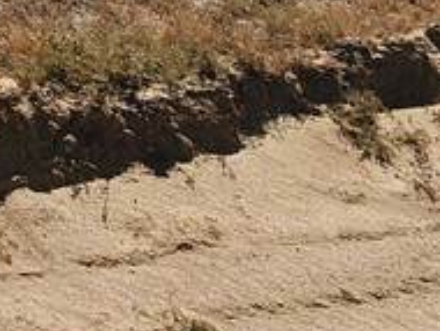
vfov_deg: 16.7
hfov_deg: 16.4
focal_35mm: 70
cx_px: -544
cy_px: -303
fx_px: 891
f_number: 2.2
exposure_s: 1/2664
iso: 50
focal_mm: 2.2
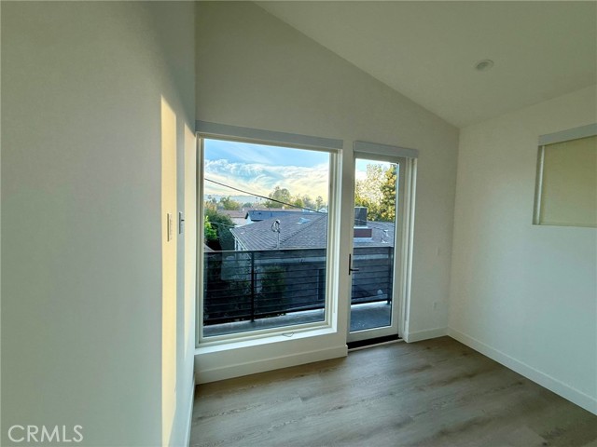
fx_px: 241
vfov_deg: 85.7
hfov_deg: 102.1
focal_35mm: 14
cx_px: 298
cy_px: 224
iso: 50
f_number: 2.2
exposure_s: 1/120
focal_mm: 2.22
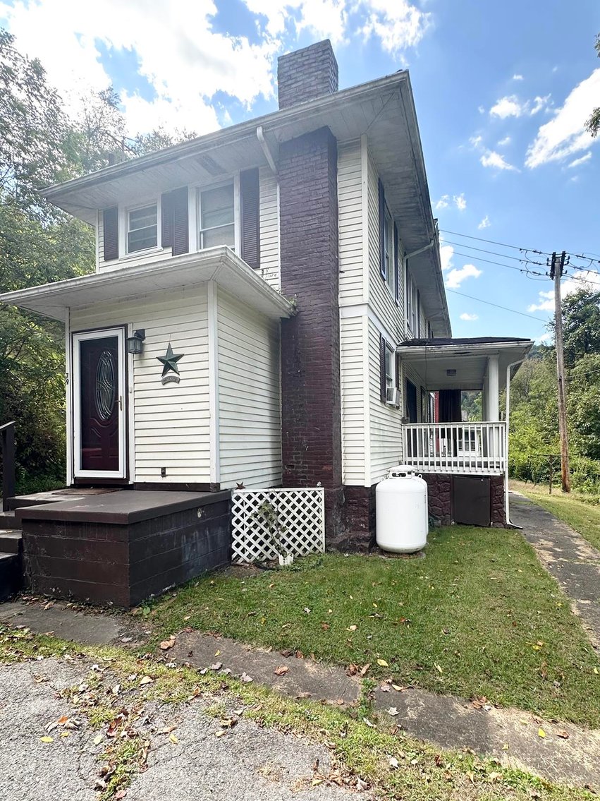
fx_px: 324
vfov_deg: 102.1
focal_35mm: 14
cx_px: 300
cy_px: 400
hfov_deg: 85.7
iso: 40
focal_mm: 2.22
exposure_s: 1/303
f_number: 2.2
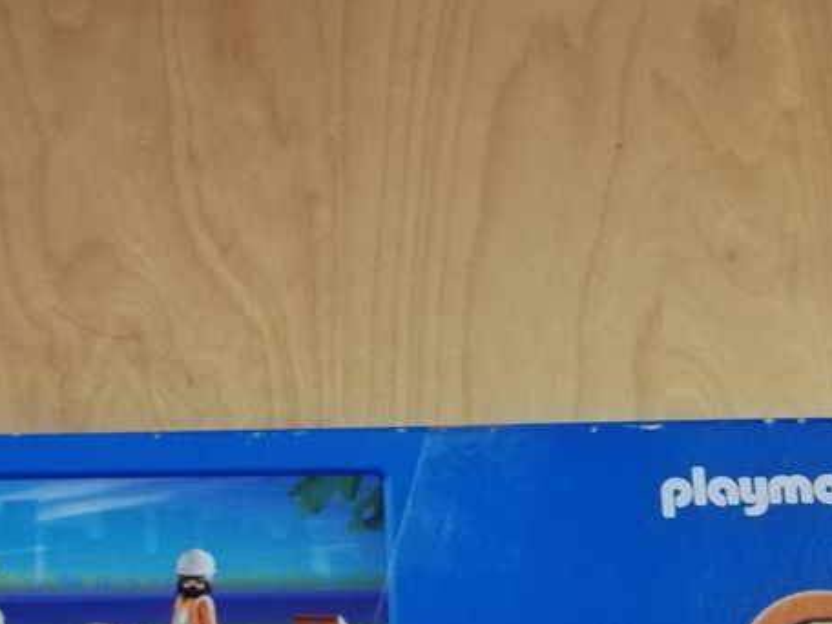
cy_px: 533
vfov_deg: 25.1
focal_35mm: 57
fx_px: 1370
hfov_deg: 33.1
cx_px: 206
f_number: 2.2
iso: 1000
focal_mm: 3.81
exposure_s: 1/17.1
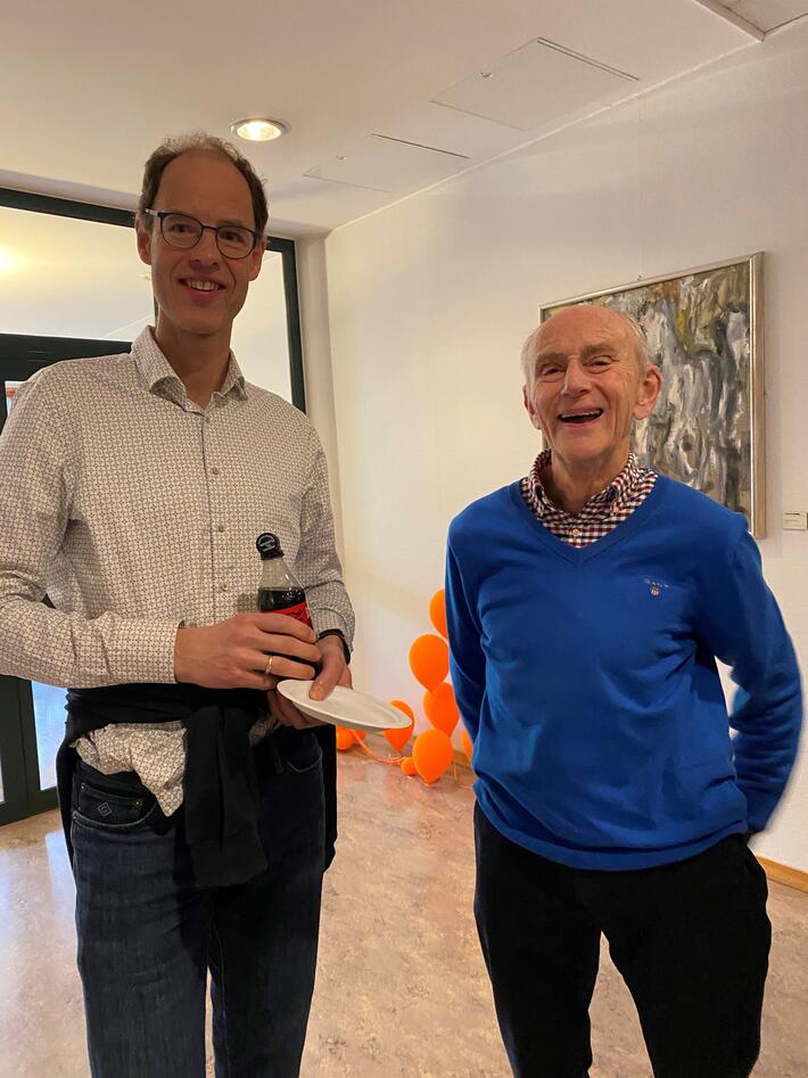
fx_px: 809
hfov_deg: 53.1
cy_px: 539
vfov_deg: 67.3
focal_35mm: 26
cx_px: 404
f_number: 1.8
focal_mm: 4.25
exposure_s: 1/50
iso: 500
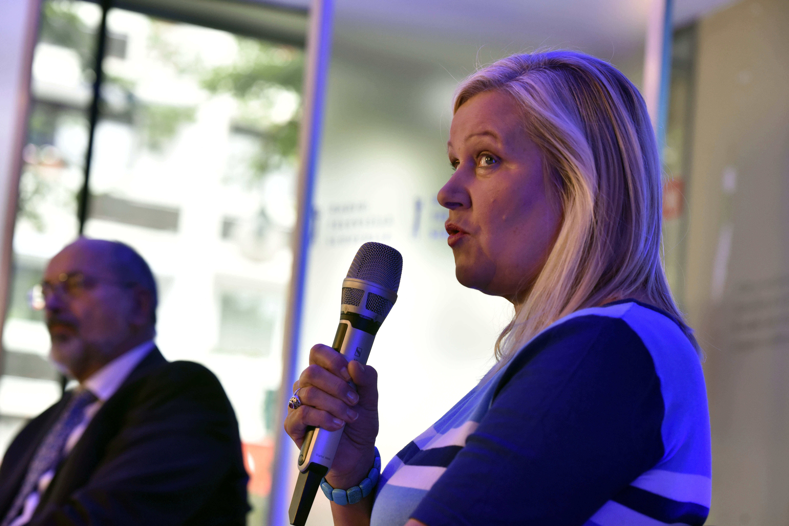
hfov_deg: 20.0
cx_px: 394
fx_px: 2236
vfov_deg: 13.4
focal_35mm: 102
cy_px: 263
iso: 2000
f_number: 5
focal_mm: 102
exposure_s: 1/200
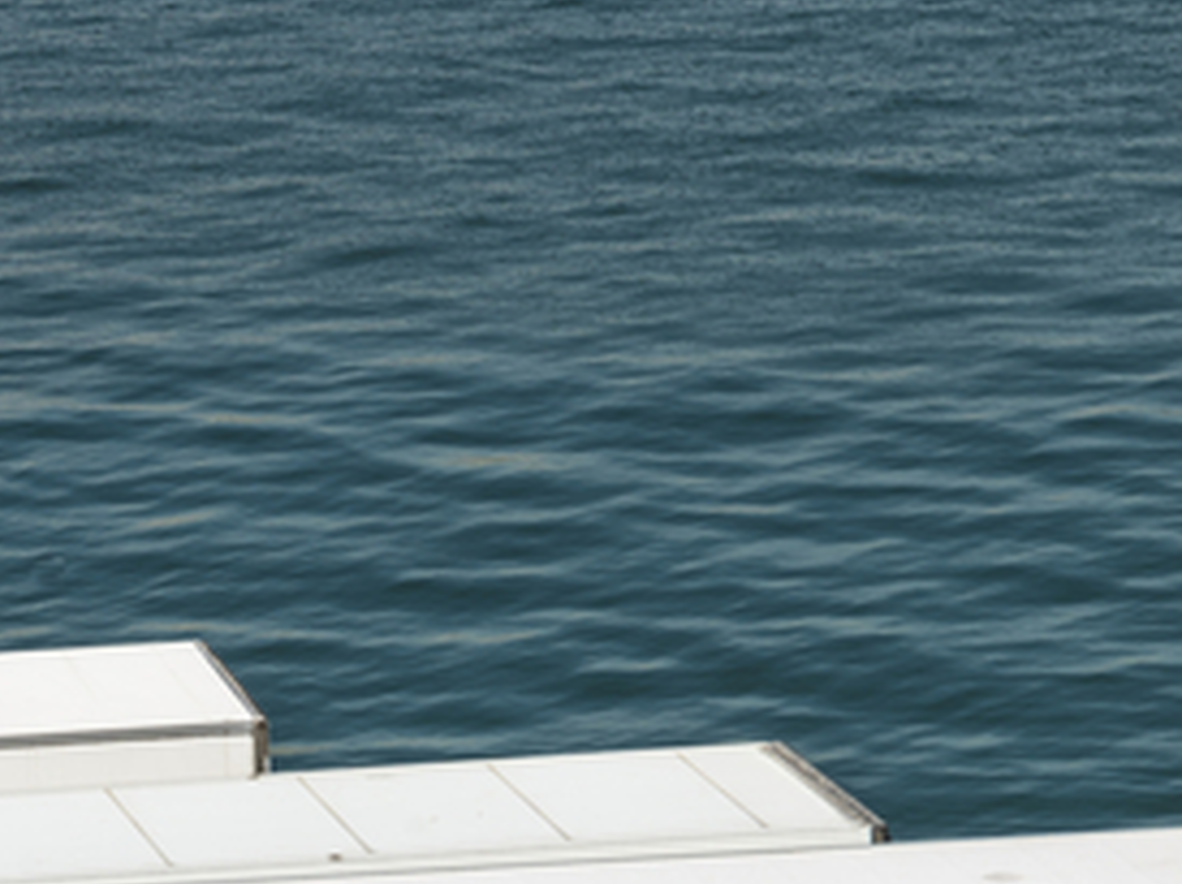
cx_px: 121
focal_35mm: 246
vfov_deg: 6.0
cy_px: 1289
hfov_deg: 8.0
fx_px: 8393
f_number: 16
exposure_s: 1/125
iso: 100
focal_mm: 70
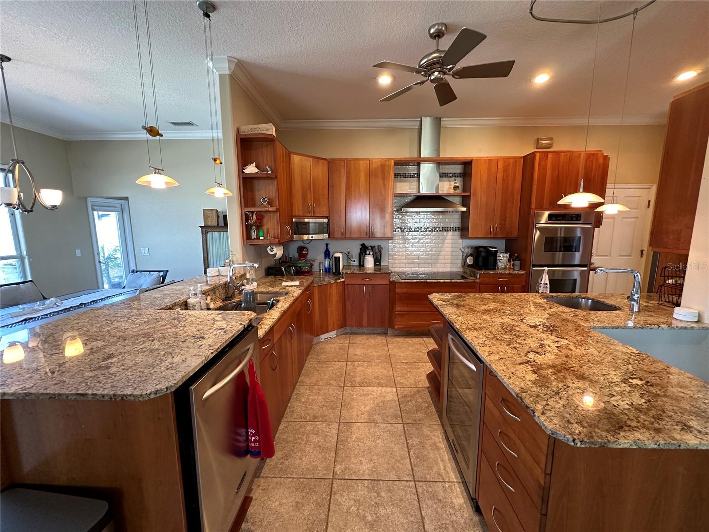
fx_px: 287
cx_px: 354
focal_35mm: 14
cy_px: 266
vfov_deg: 85.7
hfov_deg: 102.1
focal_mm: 2.22
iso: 250
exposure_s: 1/60
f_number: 2.2
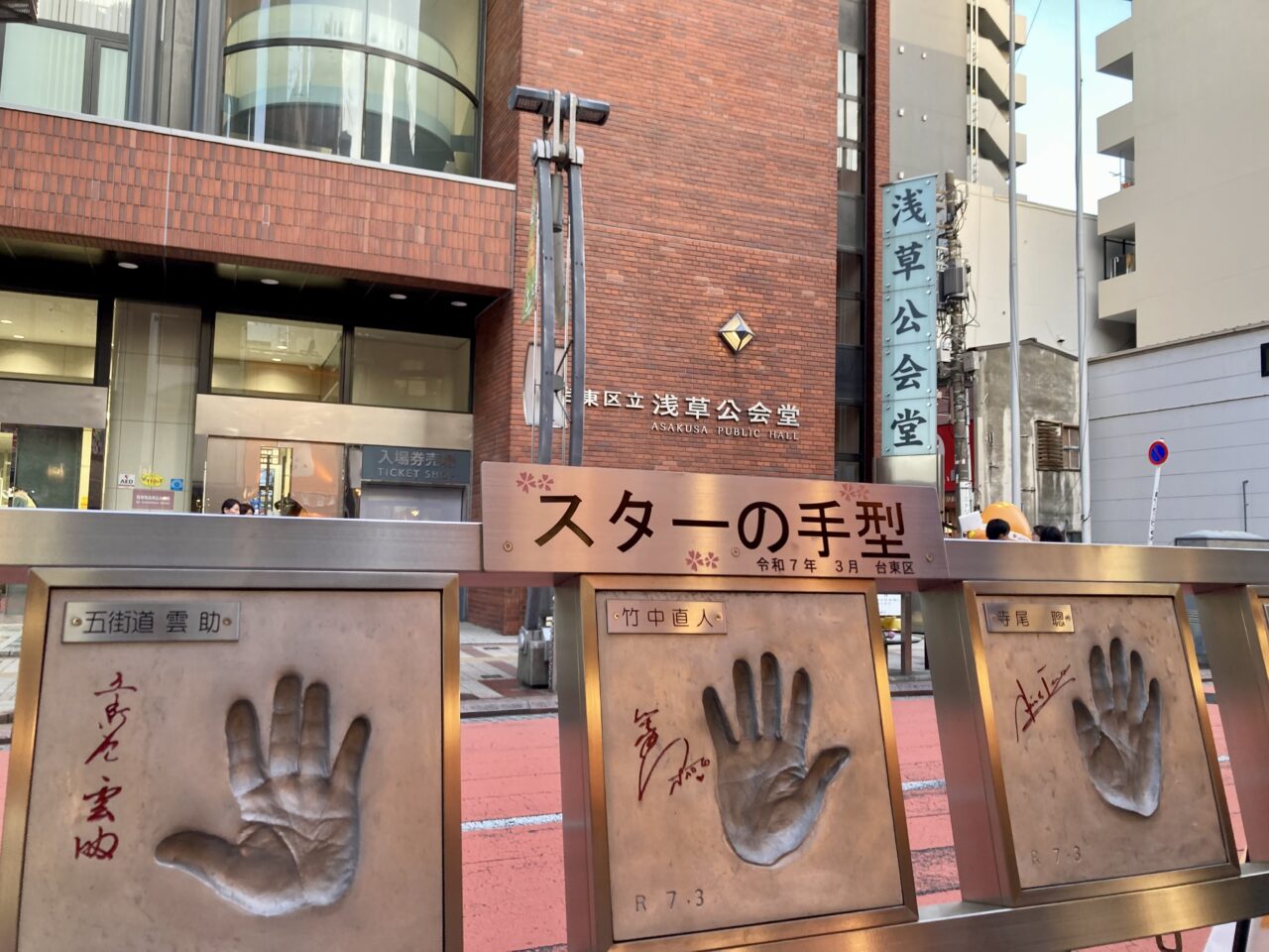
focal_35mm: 28
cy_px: 476
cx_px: 634
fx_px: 1026
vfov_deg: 49.7
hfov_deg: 63.4
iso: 64
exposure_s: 1/50
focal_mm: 3.99
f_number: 1.8
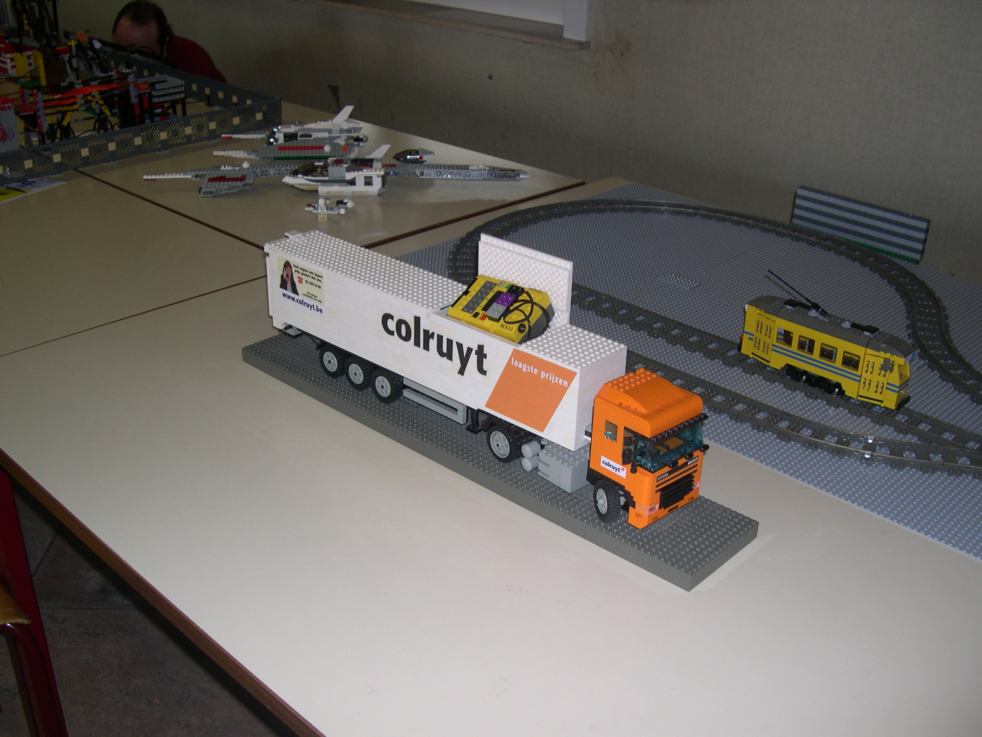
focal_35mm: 38
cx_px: 491
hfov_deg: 49.0
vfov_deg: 37.7
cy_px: 368
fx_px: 1078
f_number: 2.8
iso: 100
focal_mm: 8
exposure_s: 1/60
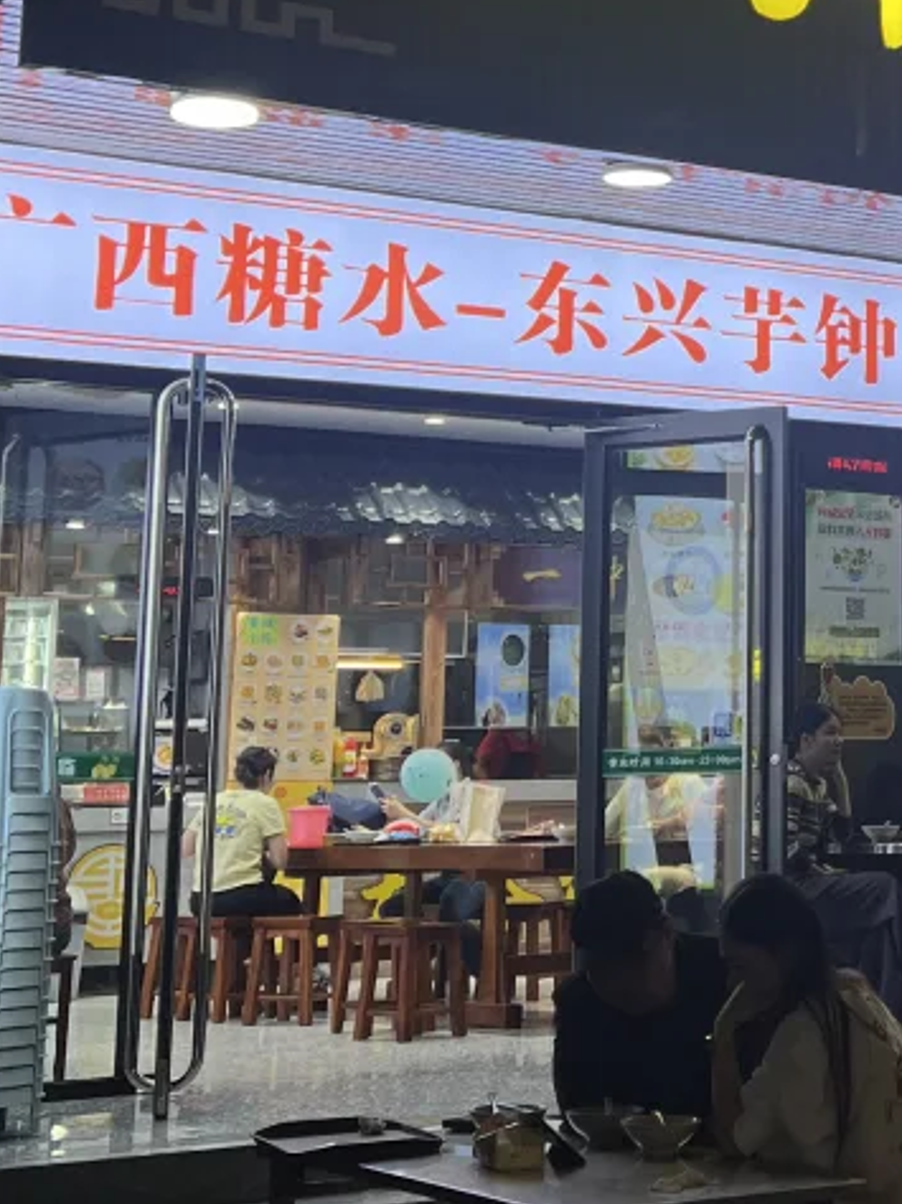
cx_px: 999
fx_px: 2747
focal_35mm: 79
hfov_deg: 18.0
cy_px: 188
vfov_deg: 24.2
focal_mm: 5.7
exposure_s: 1/120
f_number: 1.5
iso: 32
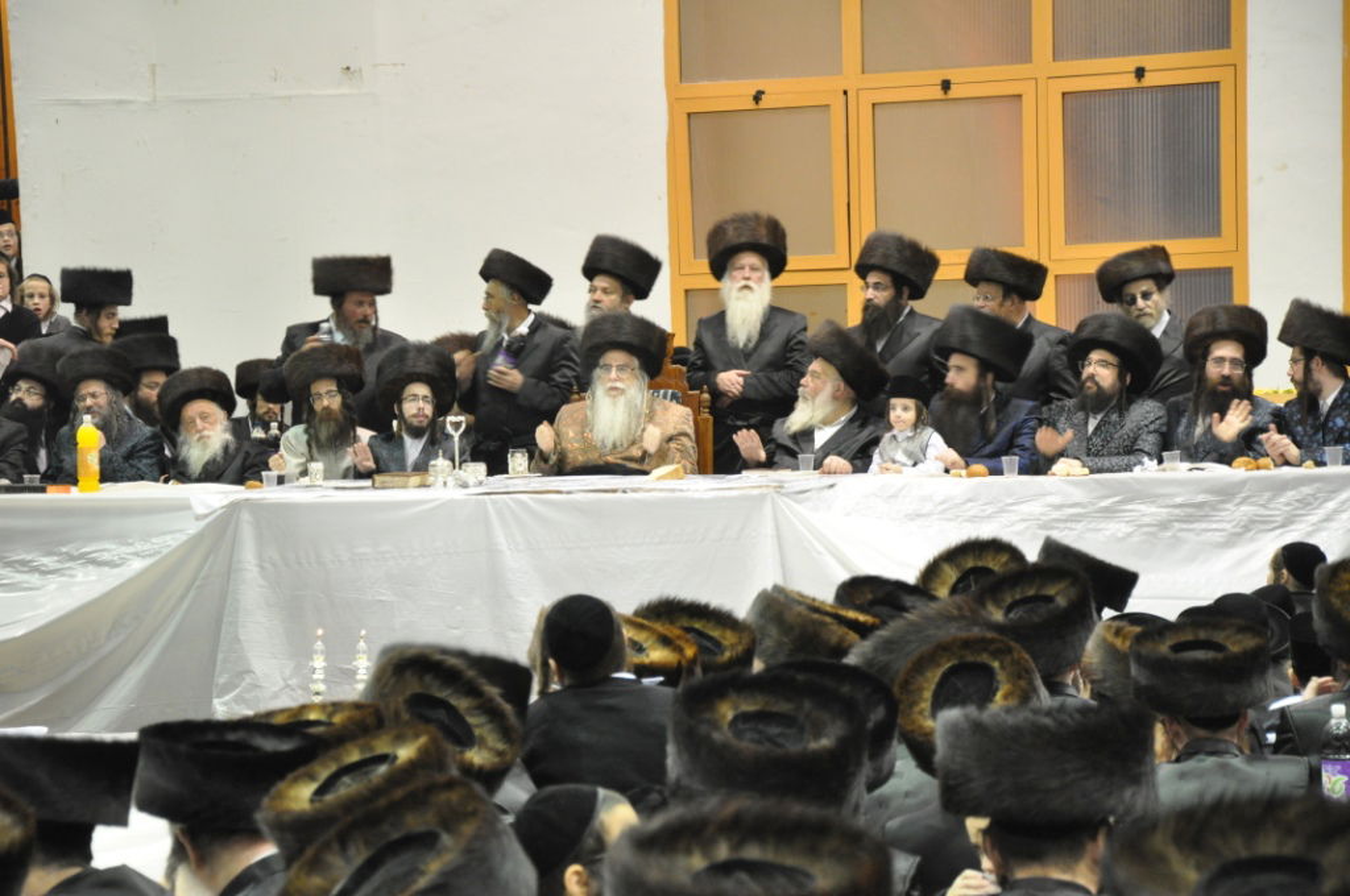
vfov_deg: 12.1
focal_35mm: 112
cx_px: 675
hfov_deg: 18.2
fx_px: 4213
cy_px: 448
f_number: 5.6
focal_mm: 75
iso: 1600
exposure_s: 1/20
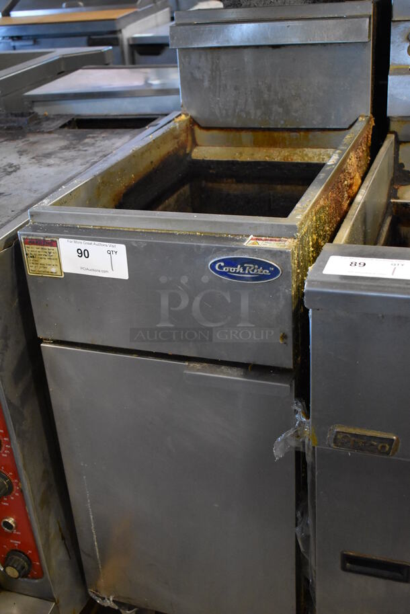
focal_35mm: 42
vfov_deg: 46.4
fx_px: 716
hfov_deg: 31.9
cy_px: 307
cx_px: 205
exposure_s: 1/125
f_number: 4.2
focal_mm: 28
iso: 4500
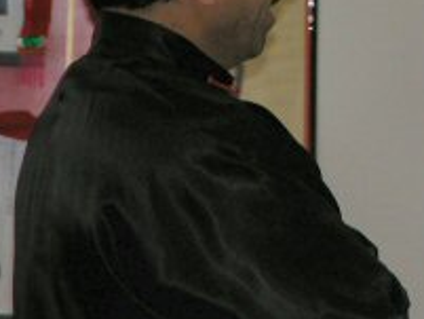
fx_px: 8420
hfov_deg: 2.9
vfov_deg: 2.2
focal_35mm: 687
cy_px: -56
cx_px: 477
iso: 200
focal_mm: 71.2
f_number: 4.2
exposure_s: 1/125
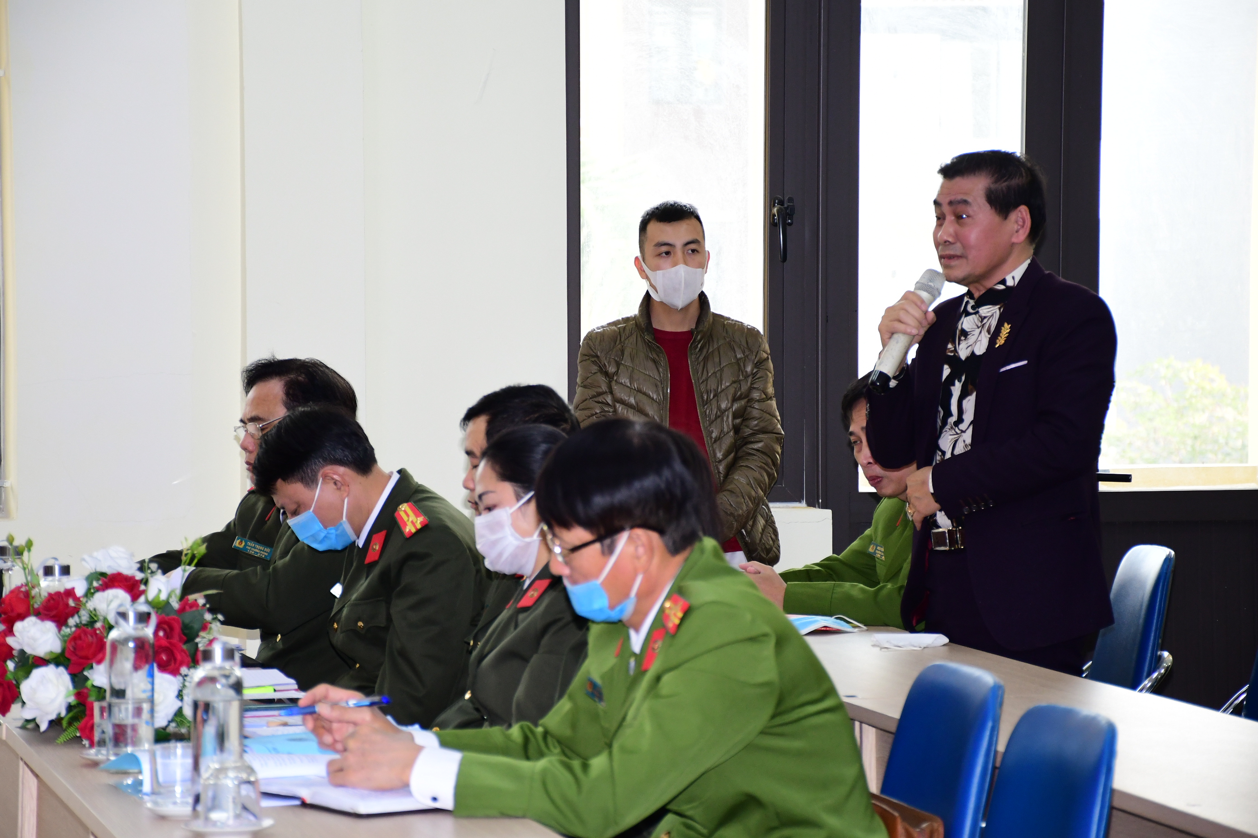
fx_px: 4455
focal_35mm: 128
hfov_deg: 16.1
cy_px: 419
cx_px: 629
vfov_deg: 10.8
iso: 1250
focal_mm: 85
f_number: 5.3
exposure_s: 1/200
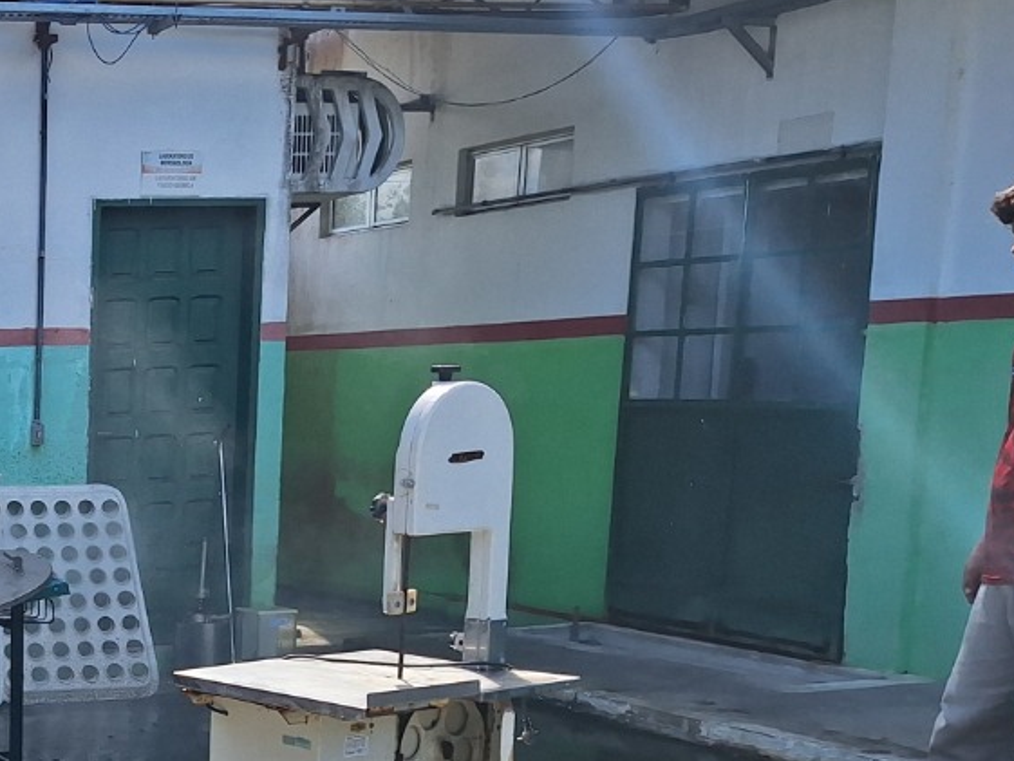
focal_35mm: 59
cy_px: 700
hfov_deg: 27.6
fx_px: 1729
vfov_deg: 24.1
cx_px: -278
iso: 40
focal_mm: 5.54
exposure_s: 1/1238
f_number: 1.8
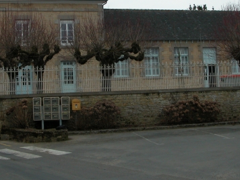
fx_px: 478
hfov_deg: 28.1
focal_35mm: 69
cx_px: 108
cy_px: 47
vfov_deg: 21.1
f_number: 6.3
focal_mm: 9.2
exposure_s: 1/270
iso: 100
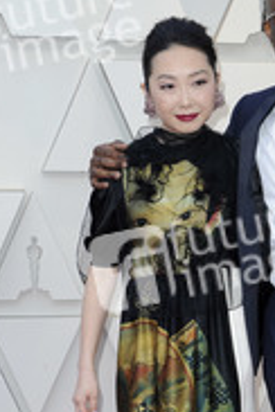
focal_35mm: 114
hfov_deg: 11.9
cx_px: 272
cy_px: 371
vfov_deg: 17.7
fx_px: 1306
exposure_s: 1/250
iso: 800
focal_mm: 52
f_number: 8
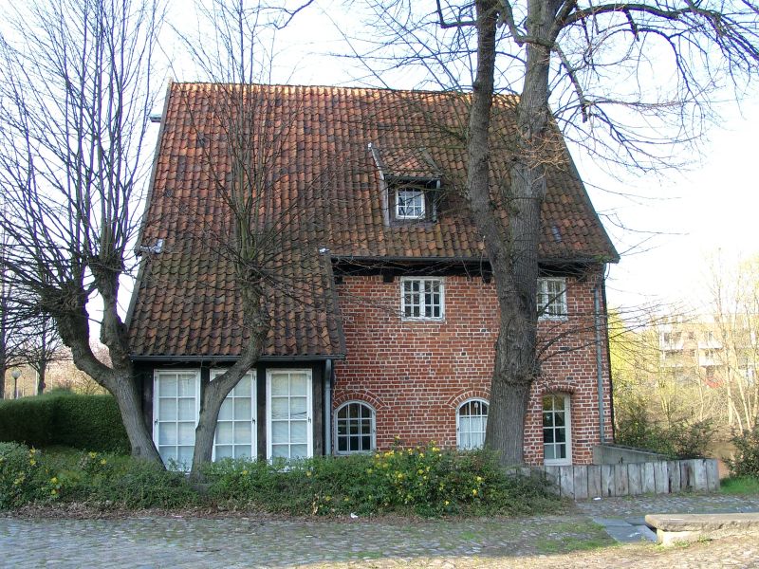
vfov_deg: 41.8
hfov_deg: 54.0
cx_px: 380
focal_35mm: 34
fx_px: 745
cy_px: 284
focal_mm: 7.13
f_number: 4
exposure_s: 1/105
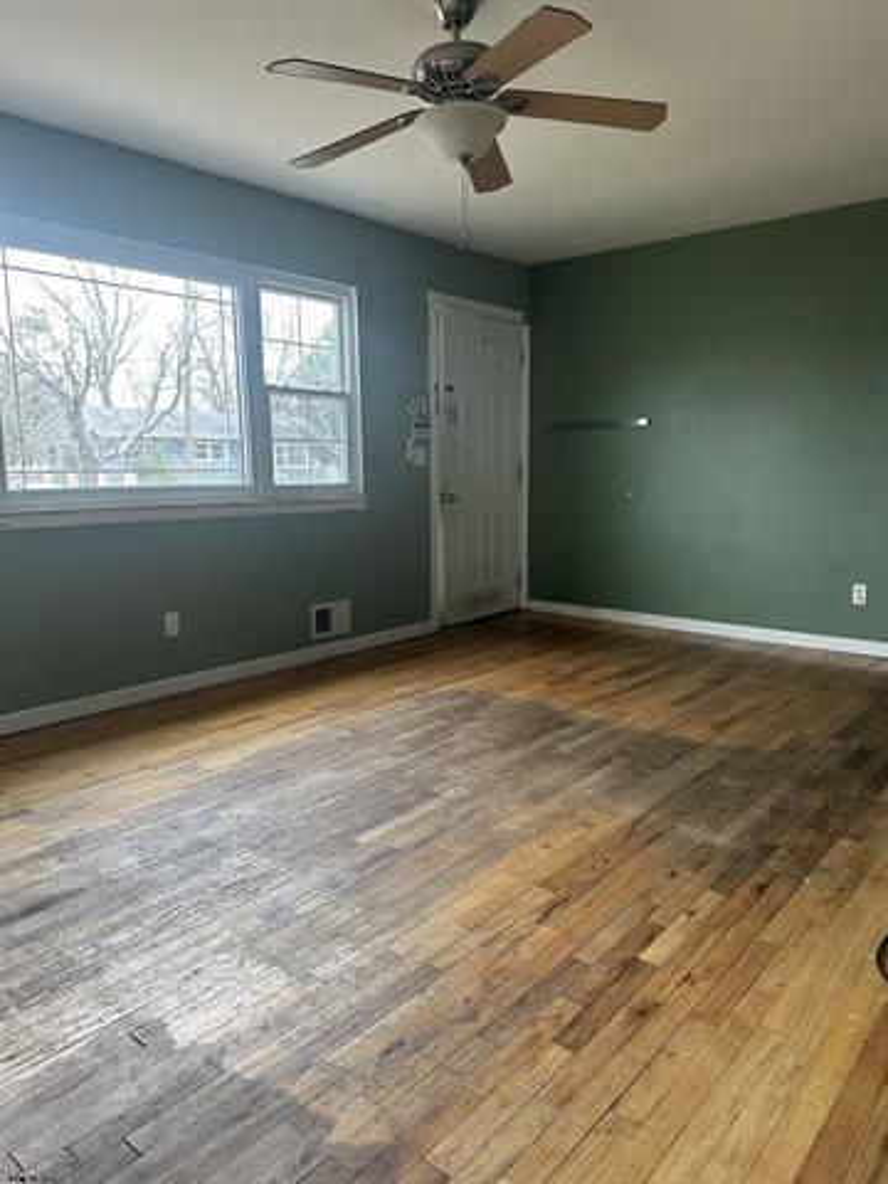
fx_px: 821
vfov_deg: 71.6
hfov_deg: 56.8
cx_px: 444
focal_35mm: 24
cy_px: 592
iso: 160
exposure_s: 1/121
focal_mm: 6.86
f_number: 1.78
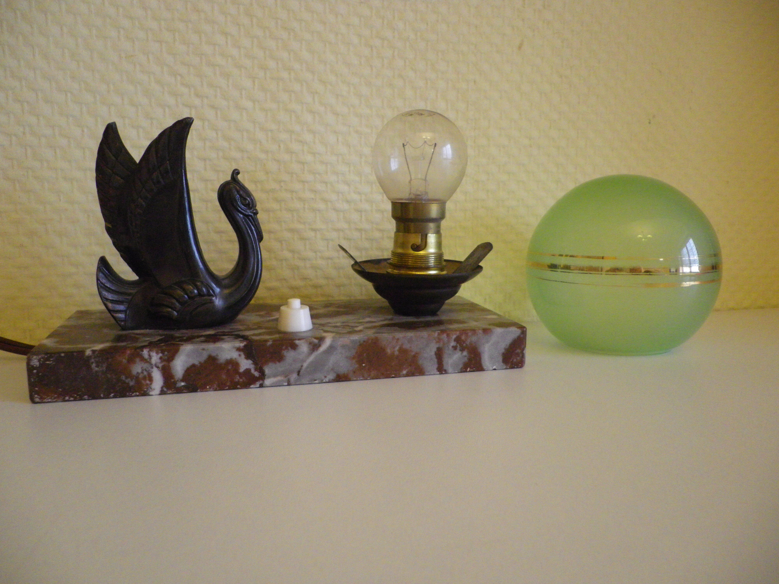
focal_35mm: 28
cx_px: 390
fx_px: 630
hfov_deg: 63.4
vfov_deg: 49.7
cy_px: 292
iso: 400
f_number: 2.6
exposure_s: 1/60
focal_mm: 4.9
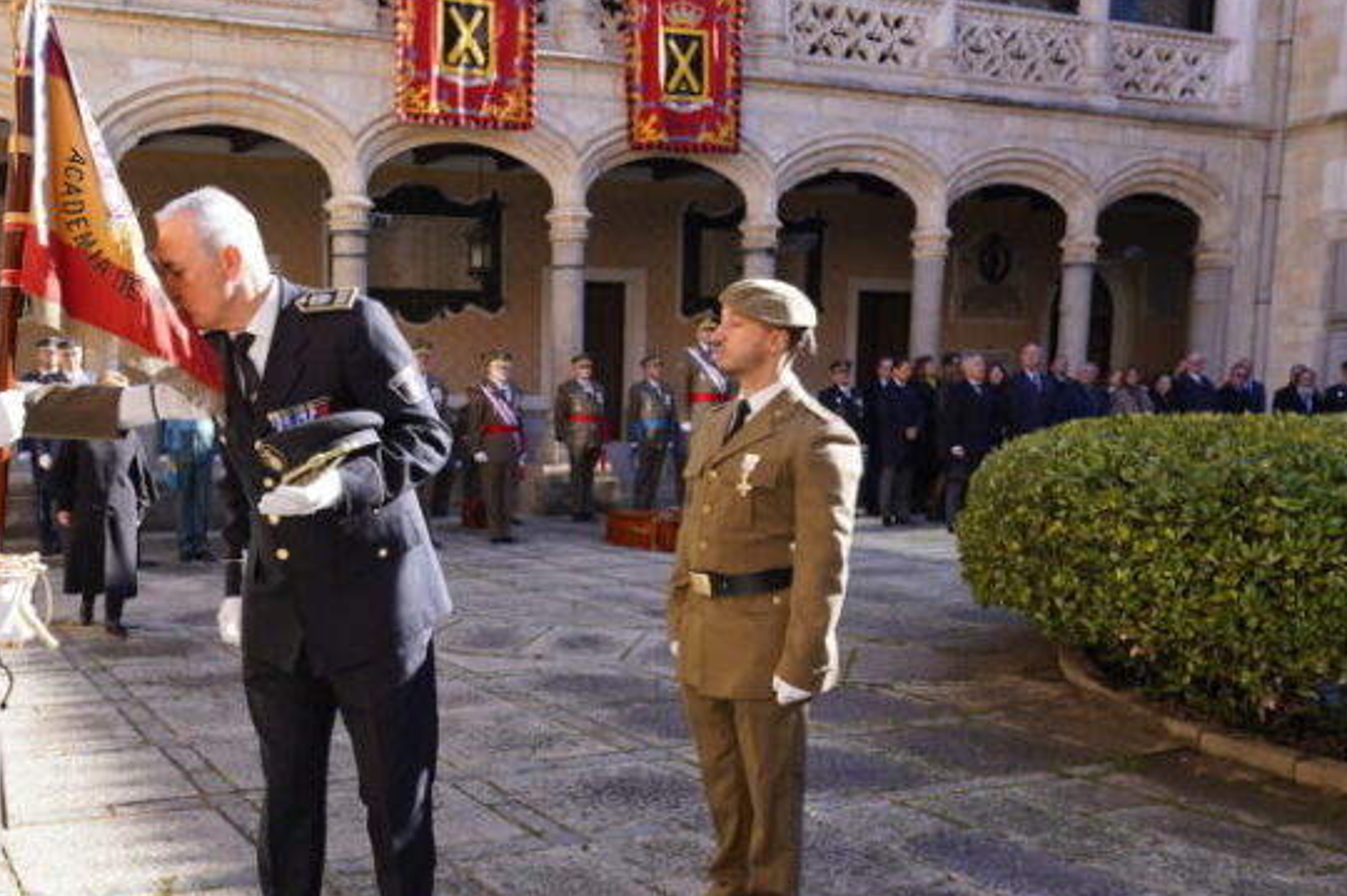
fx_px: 1346
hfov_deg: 51.3
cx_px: 369
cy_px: 595
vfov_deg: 36.4
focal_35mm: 36
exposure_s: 1/200
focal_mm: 19
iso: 100
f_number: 4.5
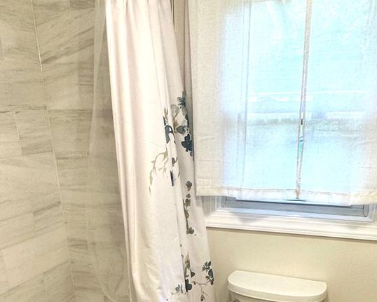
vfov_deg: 34.2
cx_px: 190
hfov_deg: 46.8
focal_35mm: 39
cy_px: 315
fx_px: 435
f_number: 2.2
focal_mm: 2.22
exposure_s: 1/120
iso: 125
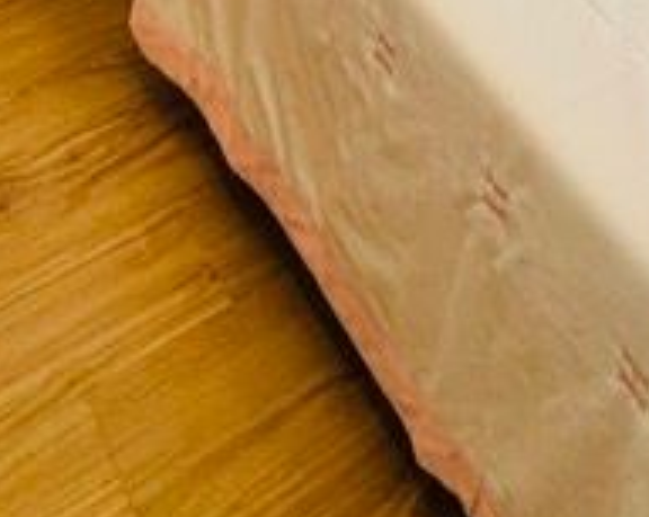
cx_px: 416
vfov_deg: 11.5
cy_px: -1034
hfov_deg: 26.0
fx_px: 1400
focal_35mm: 73
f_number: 2.2
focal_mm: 2.22
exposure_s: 1/123
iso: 40
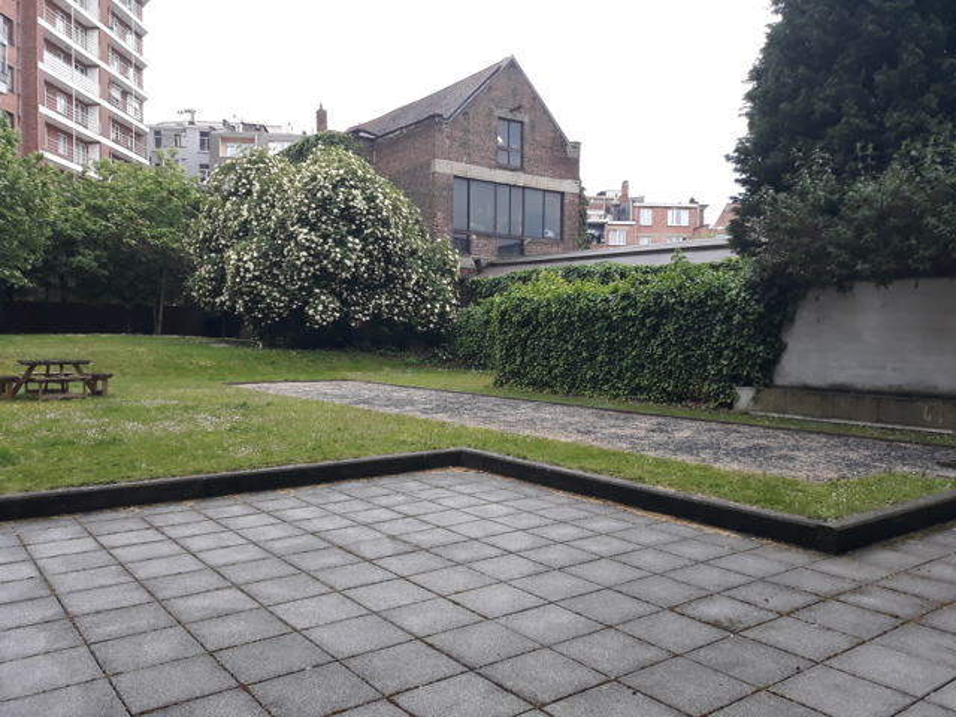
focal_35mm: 27
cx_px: 478
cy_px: 358
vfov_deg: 51.4
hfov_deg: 65.3
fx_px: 746
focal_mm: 3.71
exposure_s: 1/50
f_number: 1.7
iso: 50
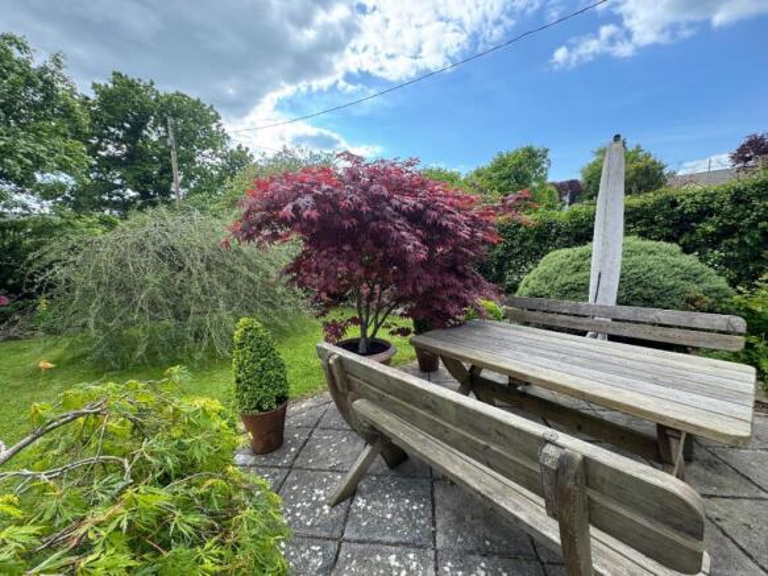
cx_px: 384
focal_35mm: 14
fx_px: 311
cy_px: 288
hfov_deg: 102.1
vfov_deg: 85.7
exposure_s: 1/220
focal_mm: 2.22
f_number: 2.2
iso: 40
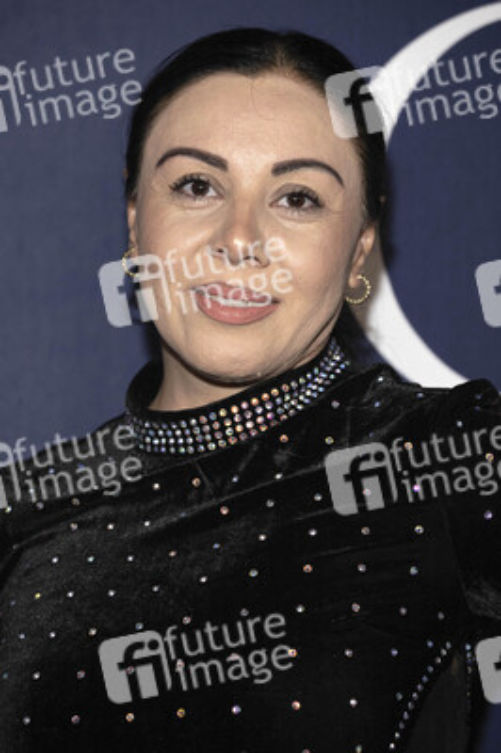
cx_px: 250
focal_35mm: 120
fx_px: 2509
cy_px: 376
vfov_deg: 17.1
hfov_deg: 11.4
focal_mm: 120
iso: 800
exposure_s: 1/200
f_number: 5.6
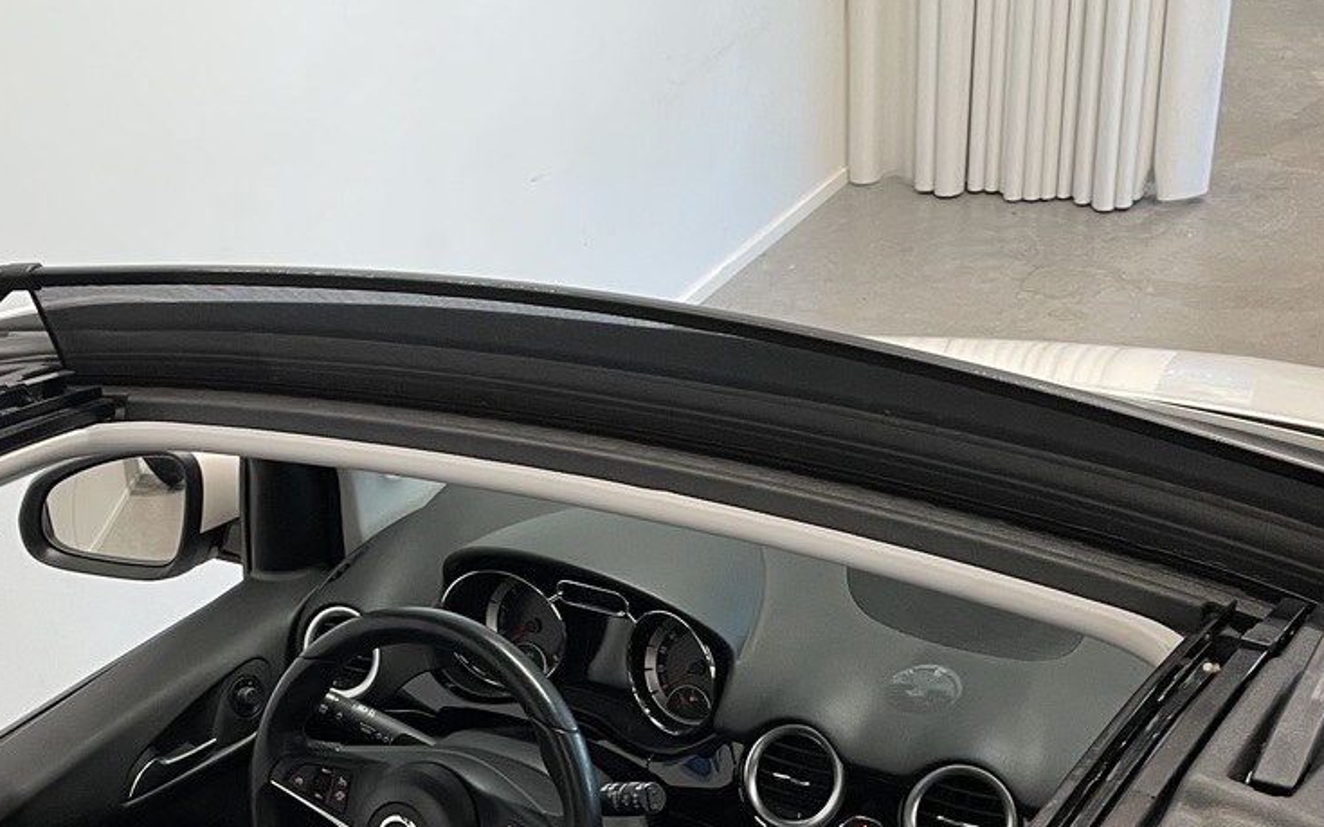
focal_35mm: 54
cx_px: 522
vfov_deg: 22.6
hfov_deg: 37.4
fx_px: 1948
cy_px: 906
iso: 100
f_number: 1.6
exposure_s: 1/50
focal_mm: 4.2
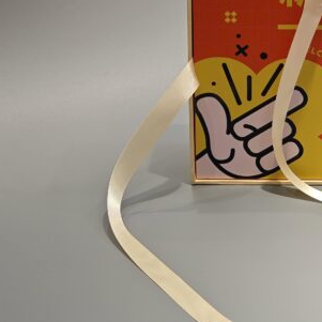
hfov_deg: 12.3
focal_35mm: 141
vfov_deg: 12.4
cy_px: 97
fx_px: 1484
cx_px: 303
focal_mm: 10.1
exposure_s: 1/100
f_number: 2
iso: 160
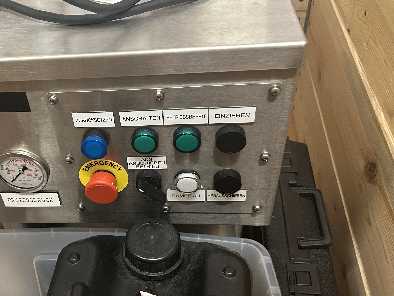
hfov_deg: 46.4
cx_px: 106
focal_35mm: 39
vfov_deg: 36.8
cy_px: 165
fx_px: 444
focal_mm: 5.7
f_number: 1.5
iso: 400
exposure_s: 1/50
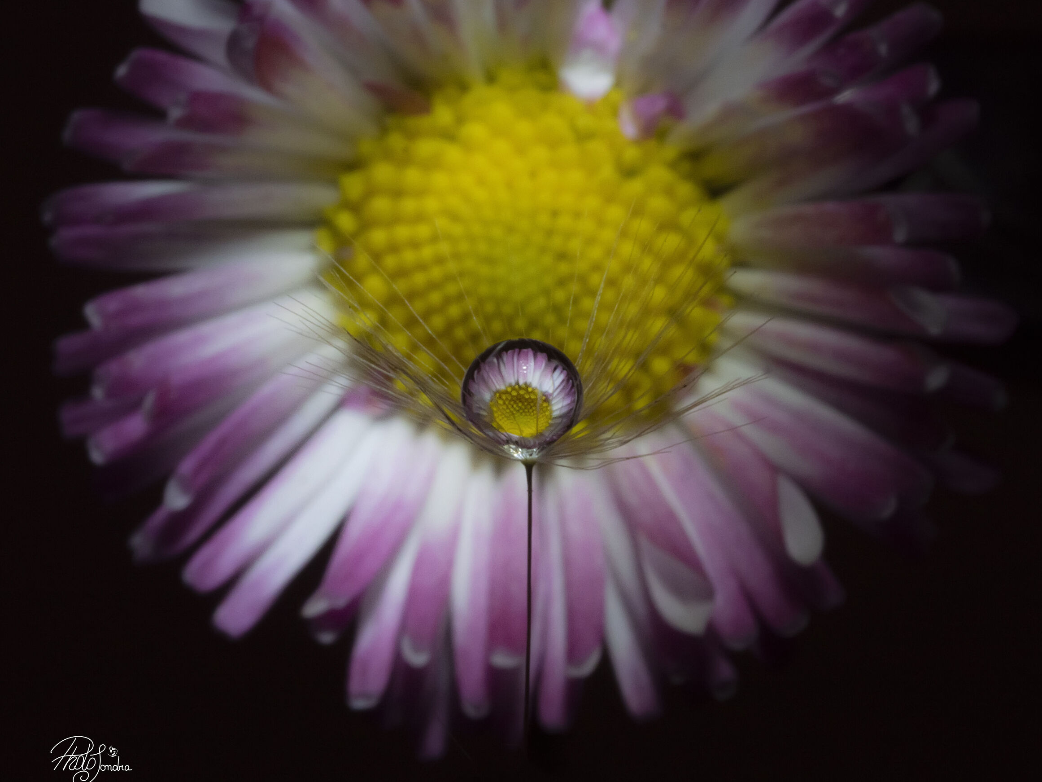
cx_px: 535
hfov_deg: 15.9
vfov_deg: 12.0
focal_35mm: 124
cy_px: 399
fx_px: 3732
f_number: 22
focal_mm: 60
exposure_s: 1/60
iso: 800
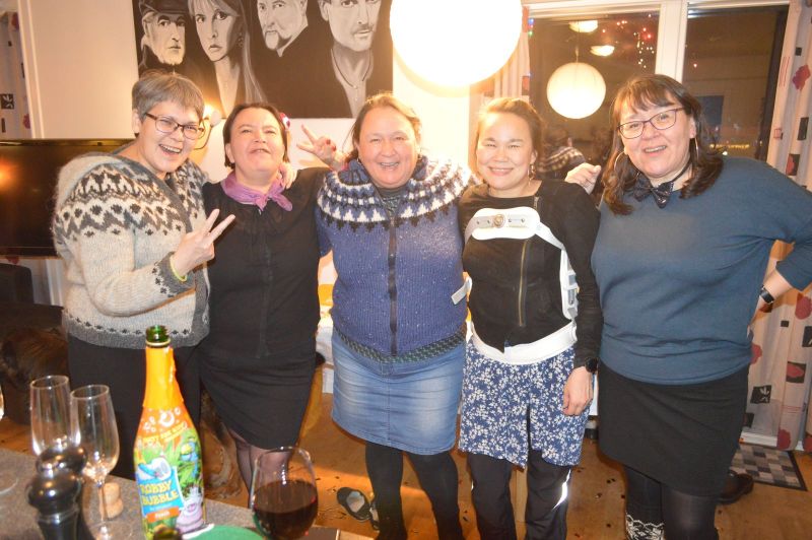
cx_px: 406
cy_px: 270
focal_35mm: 27
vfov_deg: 47.9
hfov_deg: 67.4
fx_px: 608
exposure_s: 1/30
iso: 2800
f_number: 3.5
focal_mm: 18
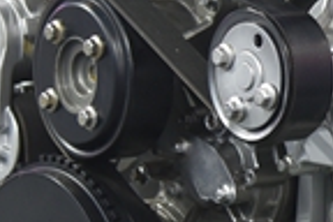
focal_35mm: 203
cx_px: 458
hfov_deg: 9.9
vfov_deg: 6.8
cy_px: 87
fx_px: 1878
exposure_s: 1/60
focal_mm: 35
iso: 560
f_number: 4
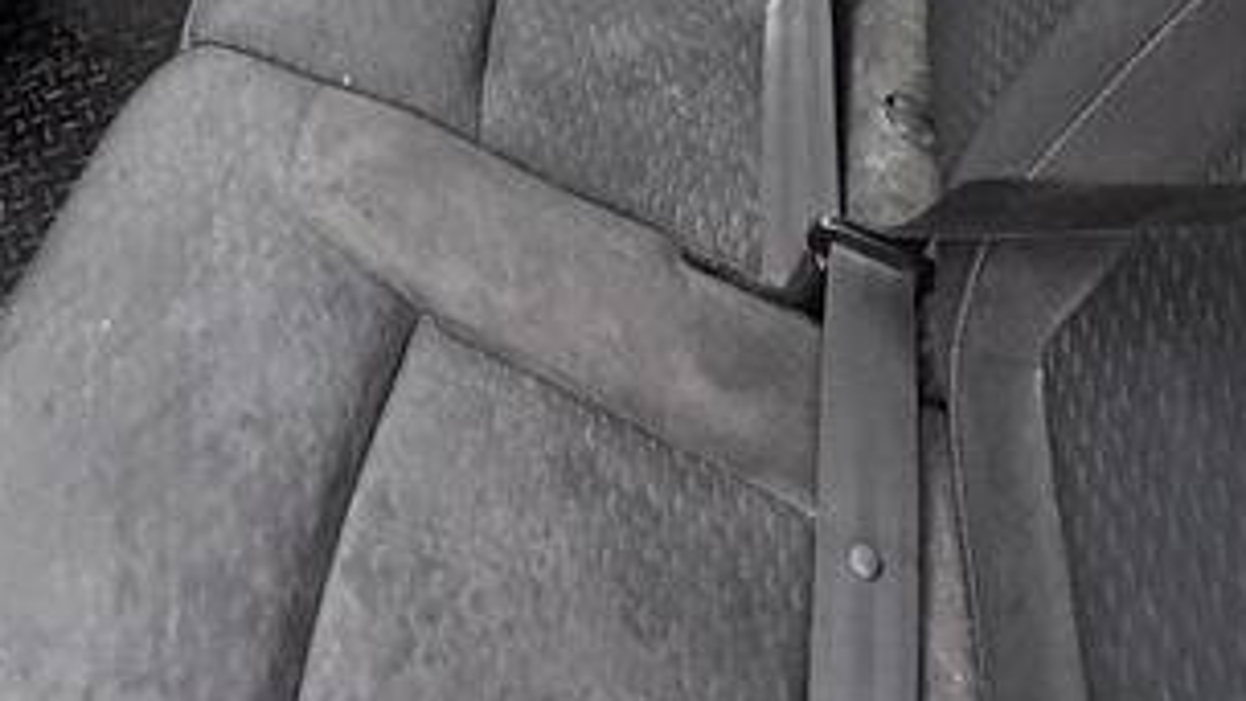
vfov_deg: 20.3
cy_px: -500
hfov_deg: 44.5
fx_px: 1487
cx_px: 377
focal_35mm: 45
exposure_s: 1/99
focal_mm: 2.22
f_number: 2.2
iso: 200
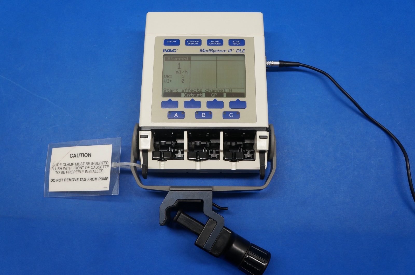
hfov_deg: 62.0
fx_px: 345
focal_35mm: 30
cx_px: 208
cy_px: 138
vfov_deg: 43.5
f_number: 5
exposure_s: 1/100
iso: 400
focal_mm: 20
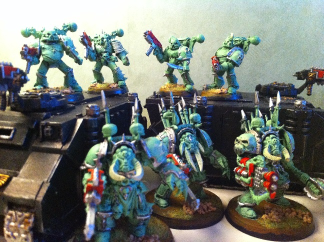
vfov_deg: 40.6
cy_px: 121
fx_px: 327
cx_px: 162
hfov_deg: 52.7
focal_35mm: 35
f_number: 2.8
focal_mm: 3.85
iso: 500
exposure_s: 1/17
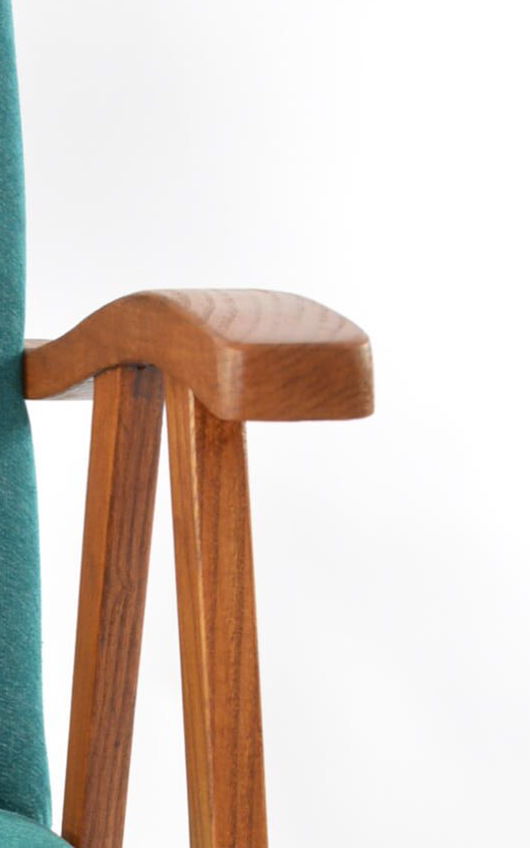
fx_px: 2983
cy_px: 752
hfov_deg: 9.7
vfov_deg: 16.0
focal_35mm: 129
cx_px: -381
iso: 500
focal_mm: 24
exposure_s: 1/60
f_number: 5.6
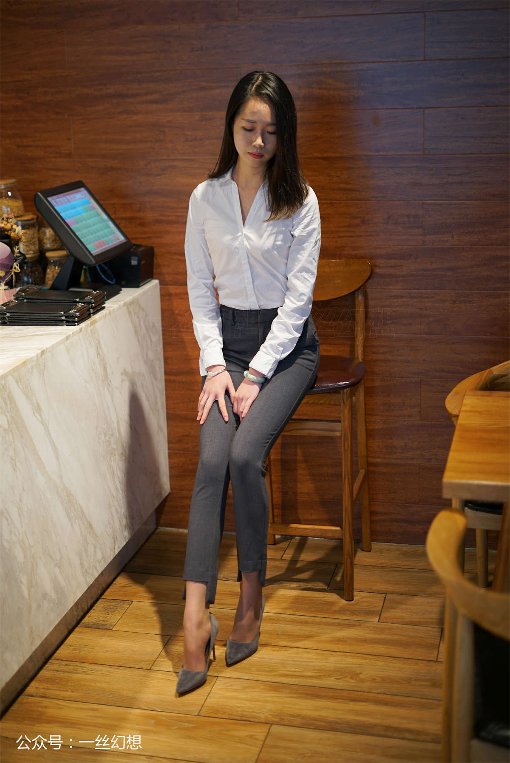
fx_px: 1061
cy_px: 382
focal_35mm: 50
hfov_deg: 27.0
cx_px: 255
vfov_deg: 39.6
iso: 200
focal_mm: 50
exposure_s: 1/60
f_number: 1.8
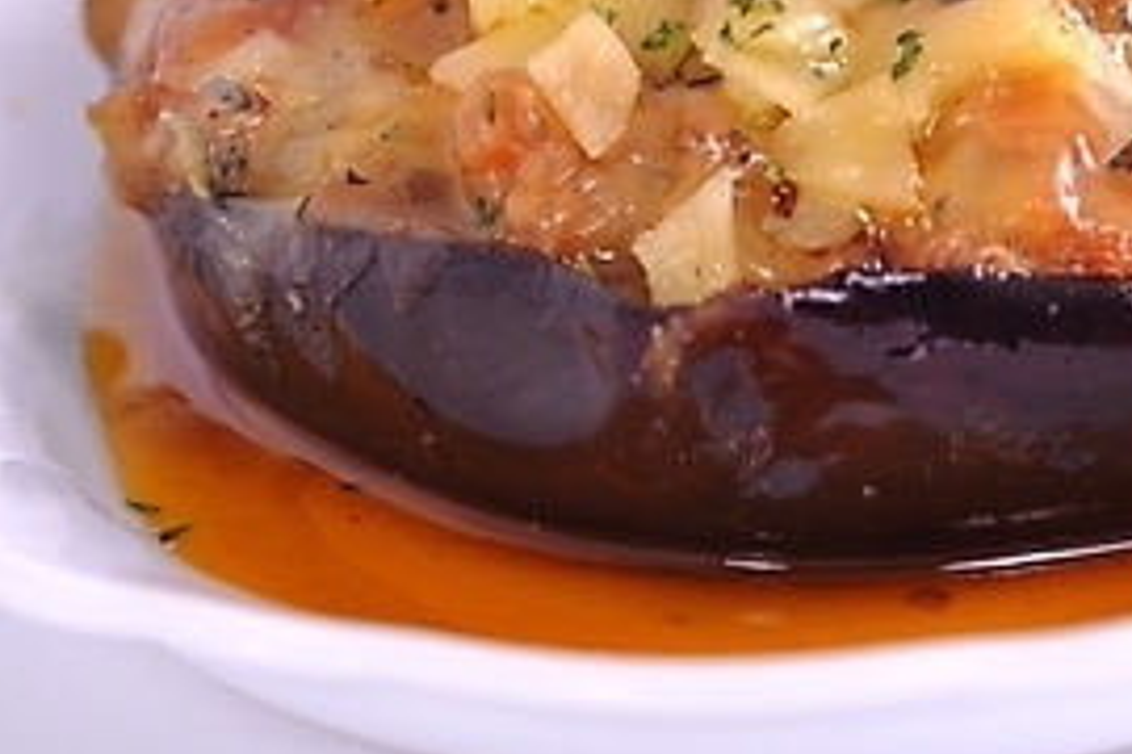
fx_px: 20472
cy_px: 29
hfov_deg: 3.2
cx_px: 847
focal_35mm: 651
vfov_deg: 2.1
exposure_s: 1/160
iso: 100
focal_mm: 195
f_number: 7.1
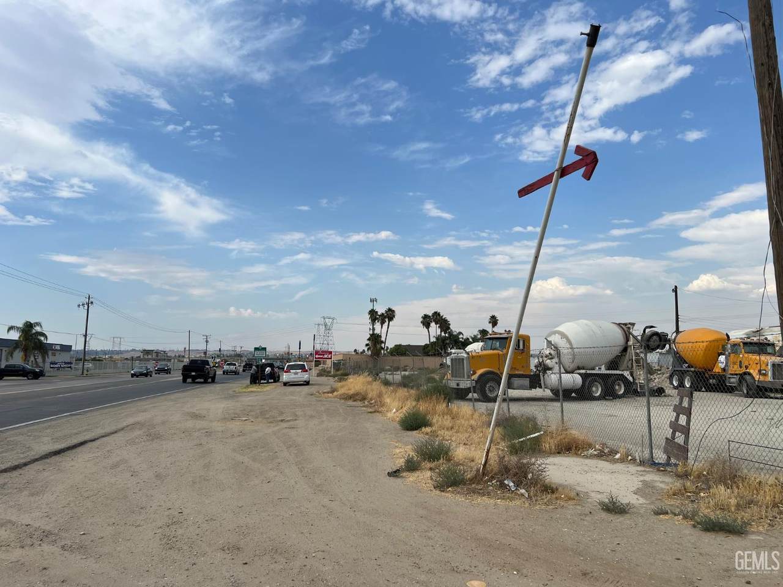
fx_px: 588
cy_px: 294
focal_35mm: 26
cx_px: 392
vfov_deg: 53.1
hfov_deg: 67.3
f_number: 1.5
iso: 50
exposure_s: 1/5076
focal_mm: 5.7
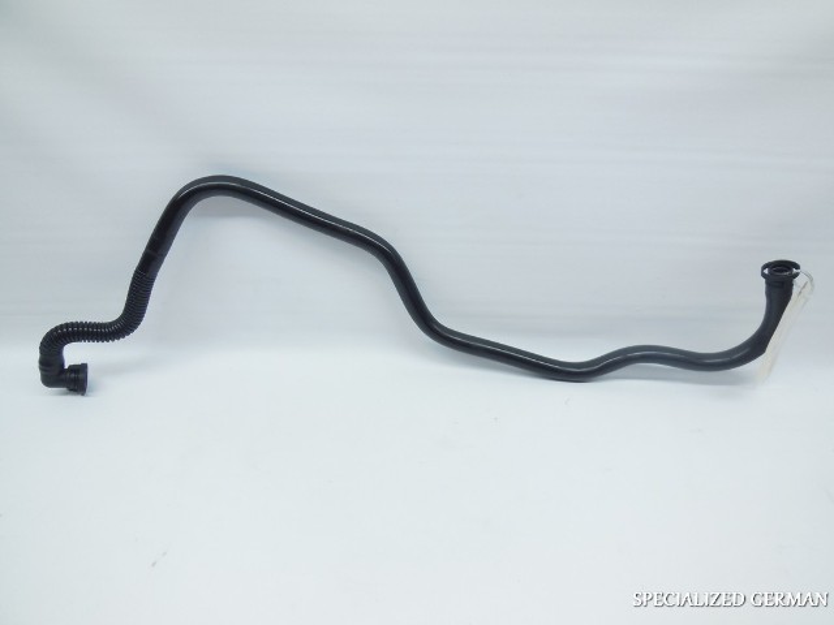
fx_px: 602
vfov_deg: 54.9
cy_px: 312
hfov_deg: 69.4
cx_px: 417
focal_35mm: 25
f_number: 3.1
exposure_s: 1/100
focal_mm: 4.5
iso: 125
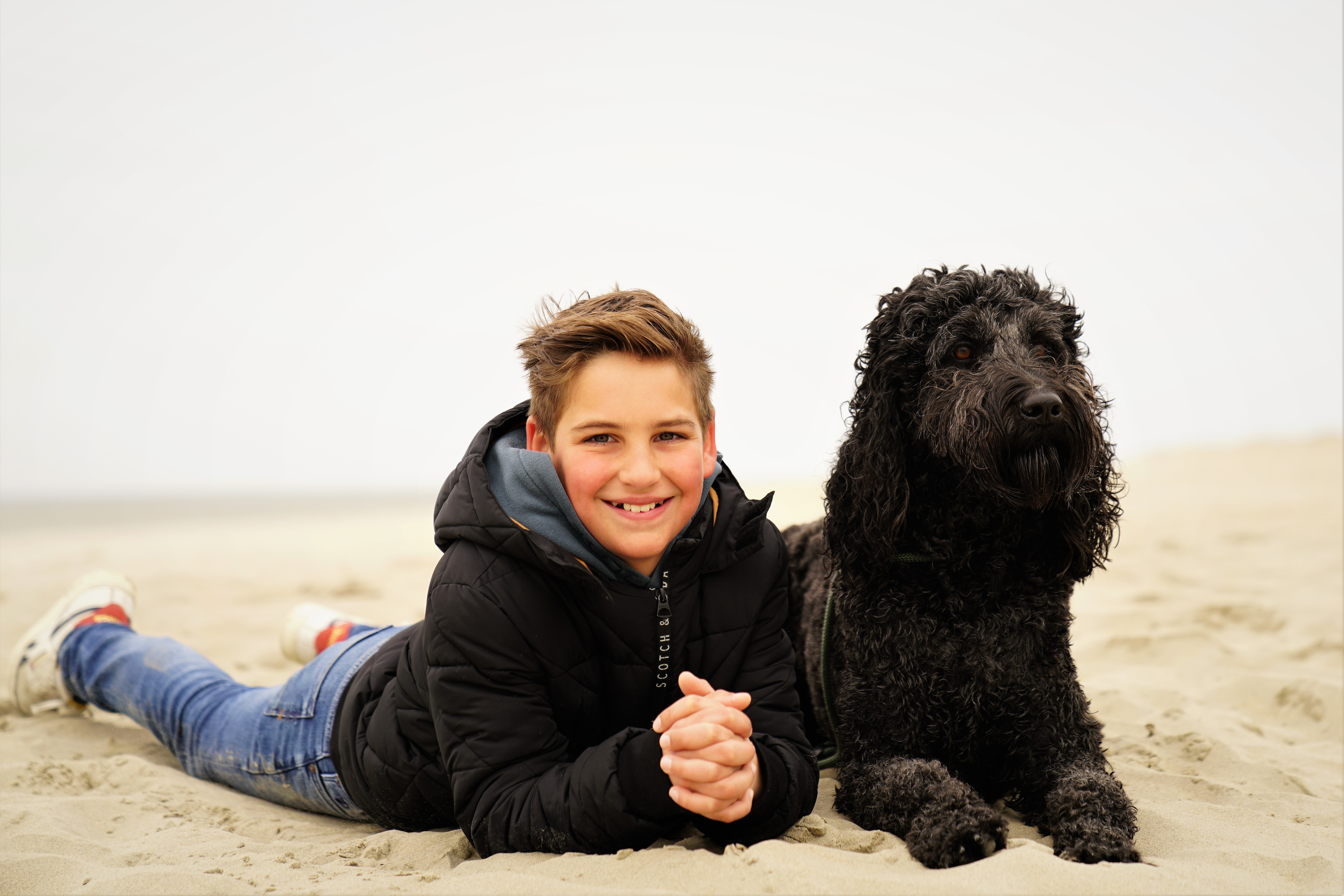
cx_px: 672
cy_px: 448
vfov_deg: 19.5
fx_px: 2614
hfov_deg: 28.8
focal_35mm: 70
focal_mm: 70
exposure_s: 1/640
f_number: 2.8
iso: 100
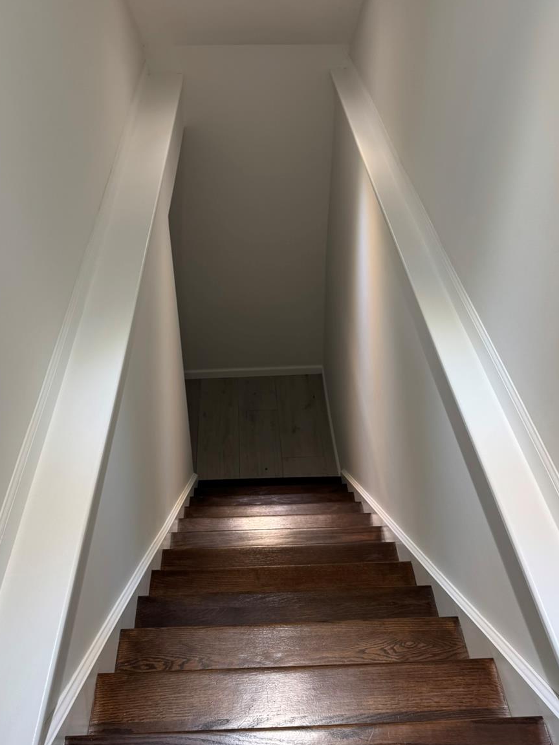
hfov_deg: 44.2
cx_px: 270
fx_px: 689
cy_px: 338
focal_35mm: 32
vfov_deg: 56.7
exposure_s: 1/120
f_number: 1.78
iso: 80
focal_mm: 6.76
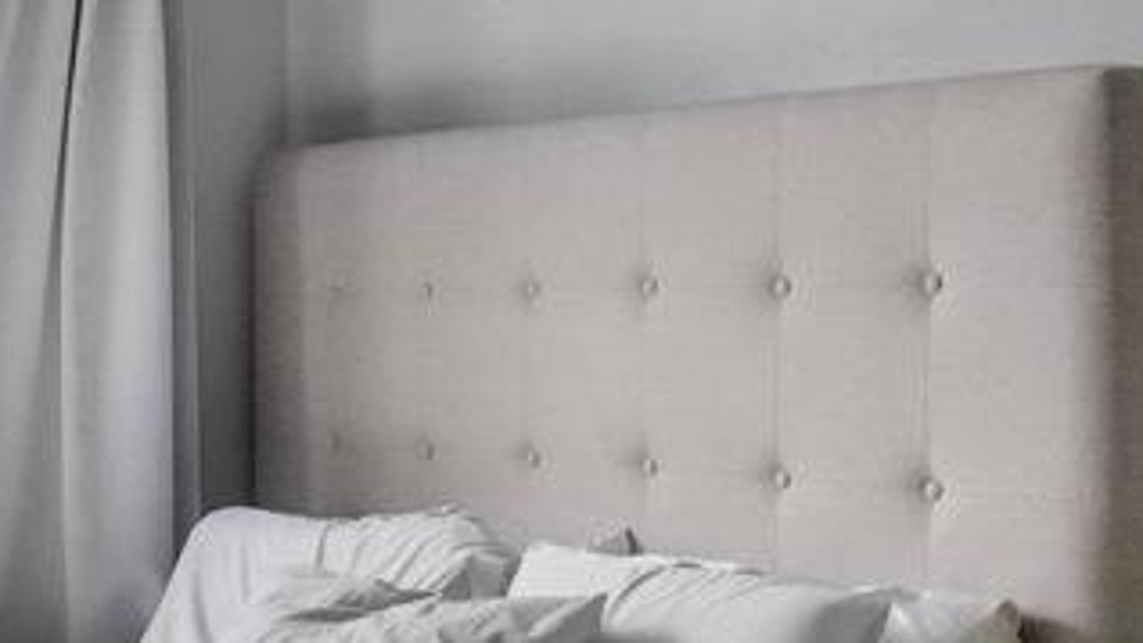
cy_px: 316
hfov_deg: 26.8
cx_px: 97
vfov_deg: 15.9
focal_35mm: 76
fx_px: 2304
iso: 1250
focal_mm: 16
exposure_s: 1/60
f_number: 8
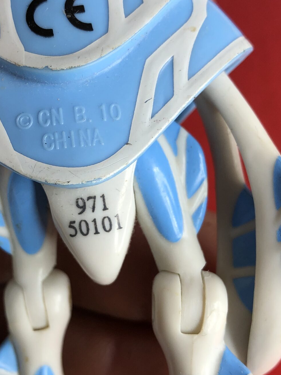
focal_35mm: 55
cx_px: 91
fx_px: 595
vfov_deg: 34.9
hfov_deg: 26.4
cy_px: 191
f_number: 1.8
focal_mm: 3.99
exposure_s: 1/209
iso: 20
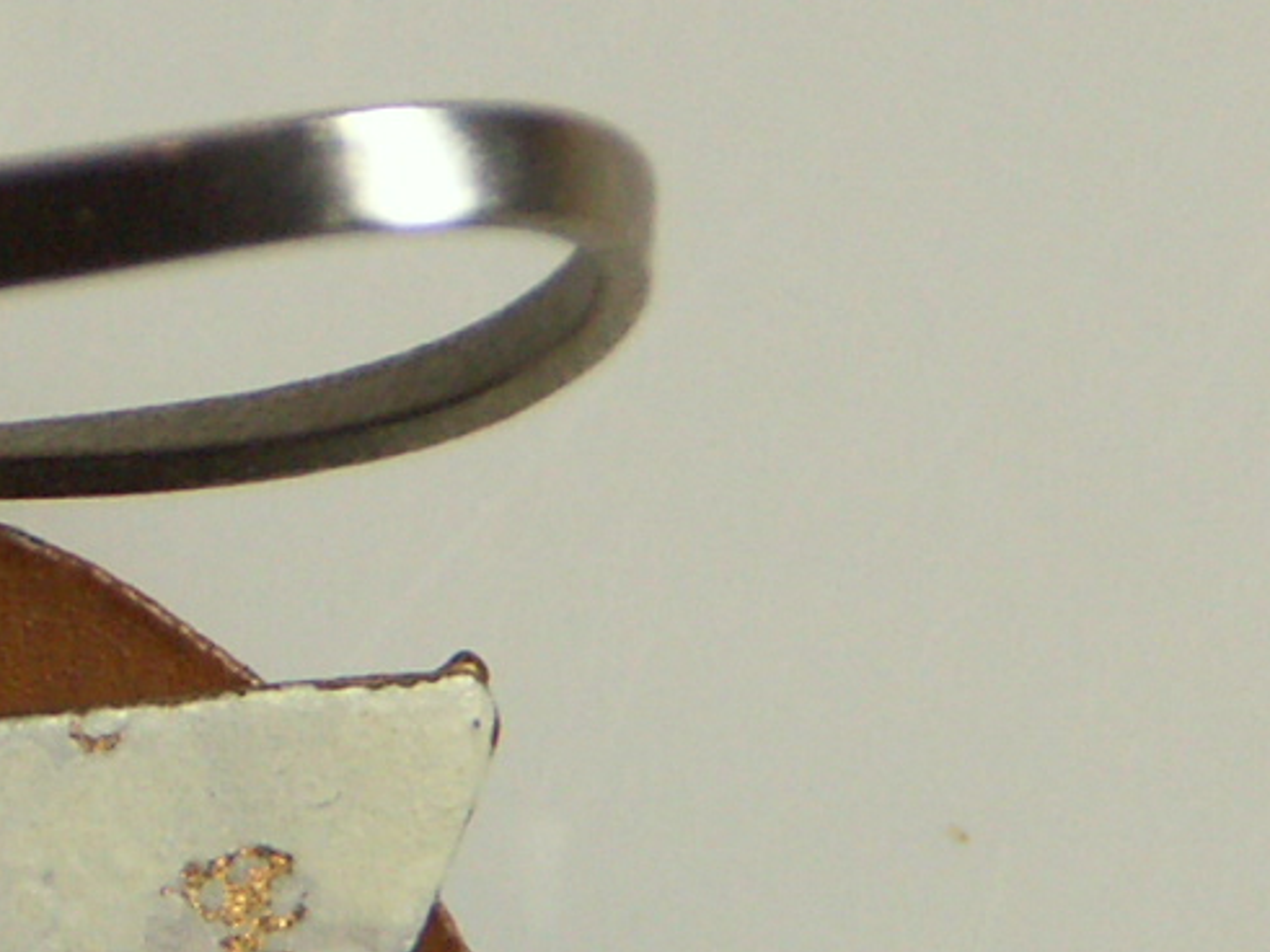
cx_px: -380
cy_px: 714
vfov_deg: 1.8
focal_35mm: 847
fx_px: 31067
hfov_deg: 2.3
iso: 100
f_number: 4.5
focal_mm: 50.8
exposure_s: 1/80
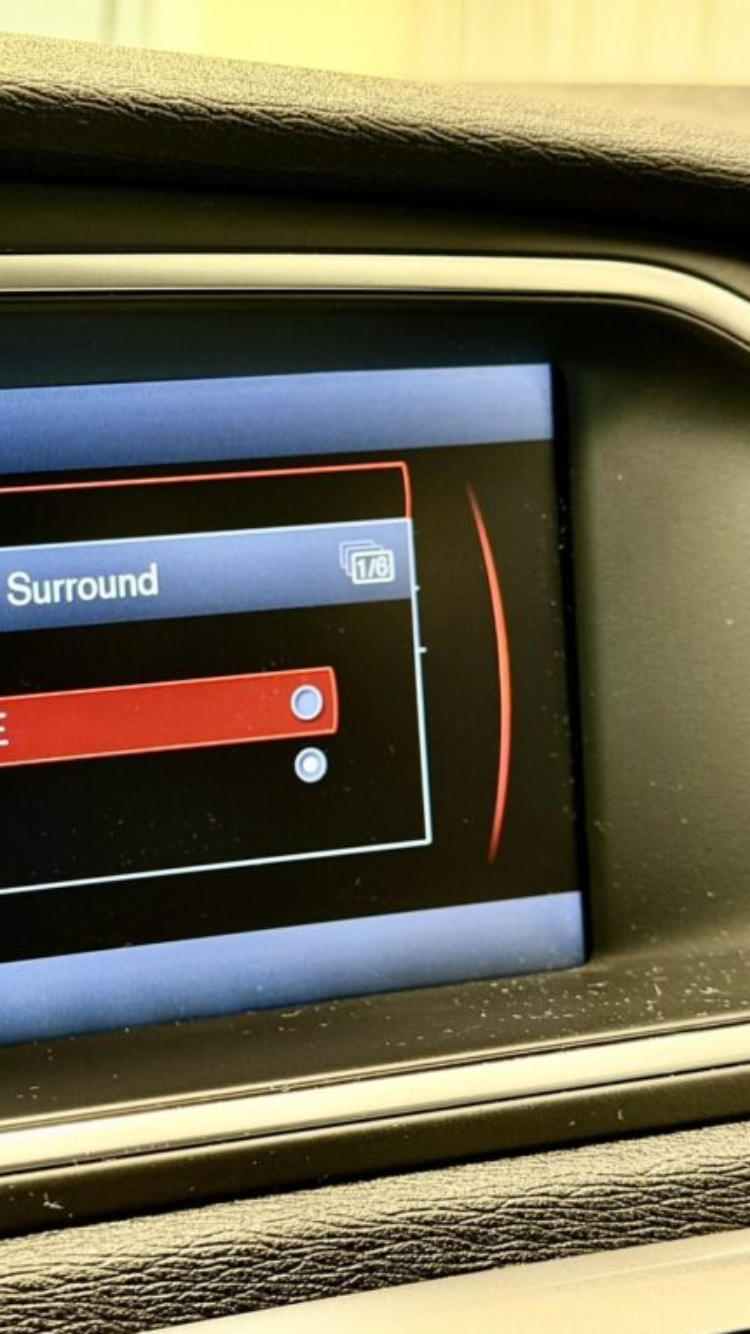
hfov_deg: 16.9
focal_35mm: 70
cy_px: 668
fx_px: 2476
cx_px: 30
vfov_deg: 30.2
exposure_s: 1/25
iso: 500
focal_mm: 6.76
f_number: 1.78
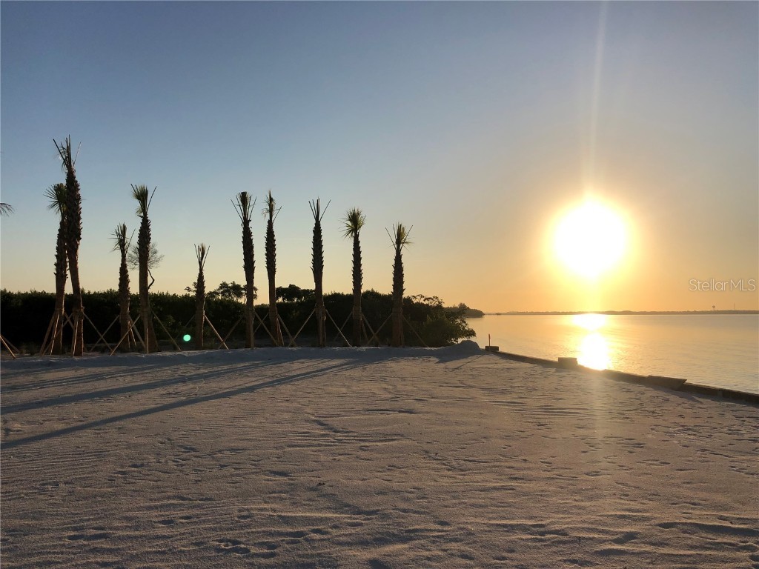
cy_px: 284
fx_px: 614
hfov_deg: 63.4
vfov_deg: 49.7
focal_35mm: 28
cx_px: 380
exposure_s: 1/6098
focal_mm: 4
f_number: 1.8
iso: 25
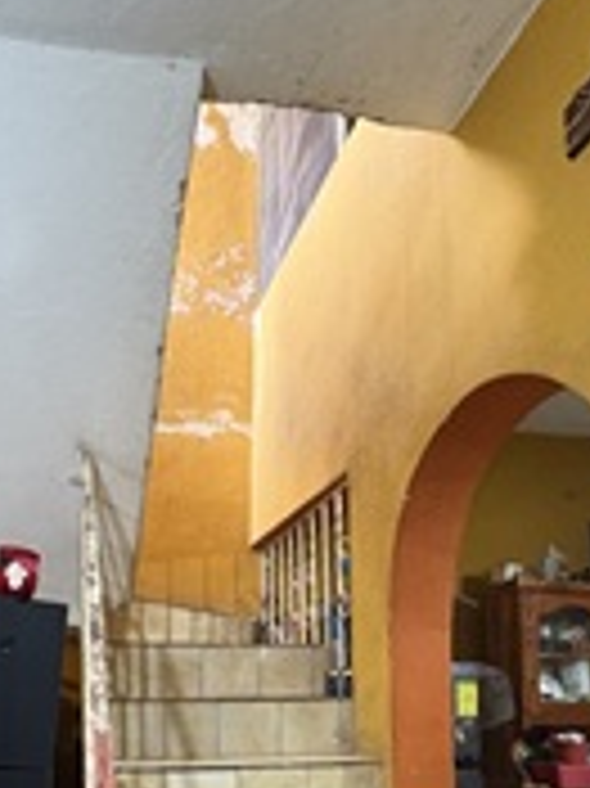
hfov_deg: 40.2
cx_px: 203
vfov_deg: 49.0
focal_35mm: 35
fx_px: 796
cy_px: 651
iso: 640
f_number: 2.2
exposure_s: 1/40
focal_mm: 2.22
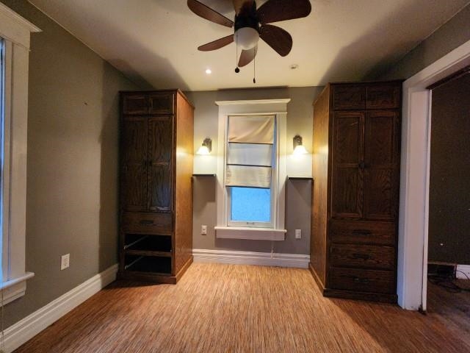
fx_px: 177
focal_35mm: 13
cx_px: 235
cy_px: 176
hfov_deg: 106.2
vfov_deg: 89.9
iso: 640
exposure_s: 1/30
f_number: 2.2
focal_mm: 2.2
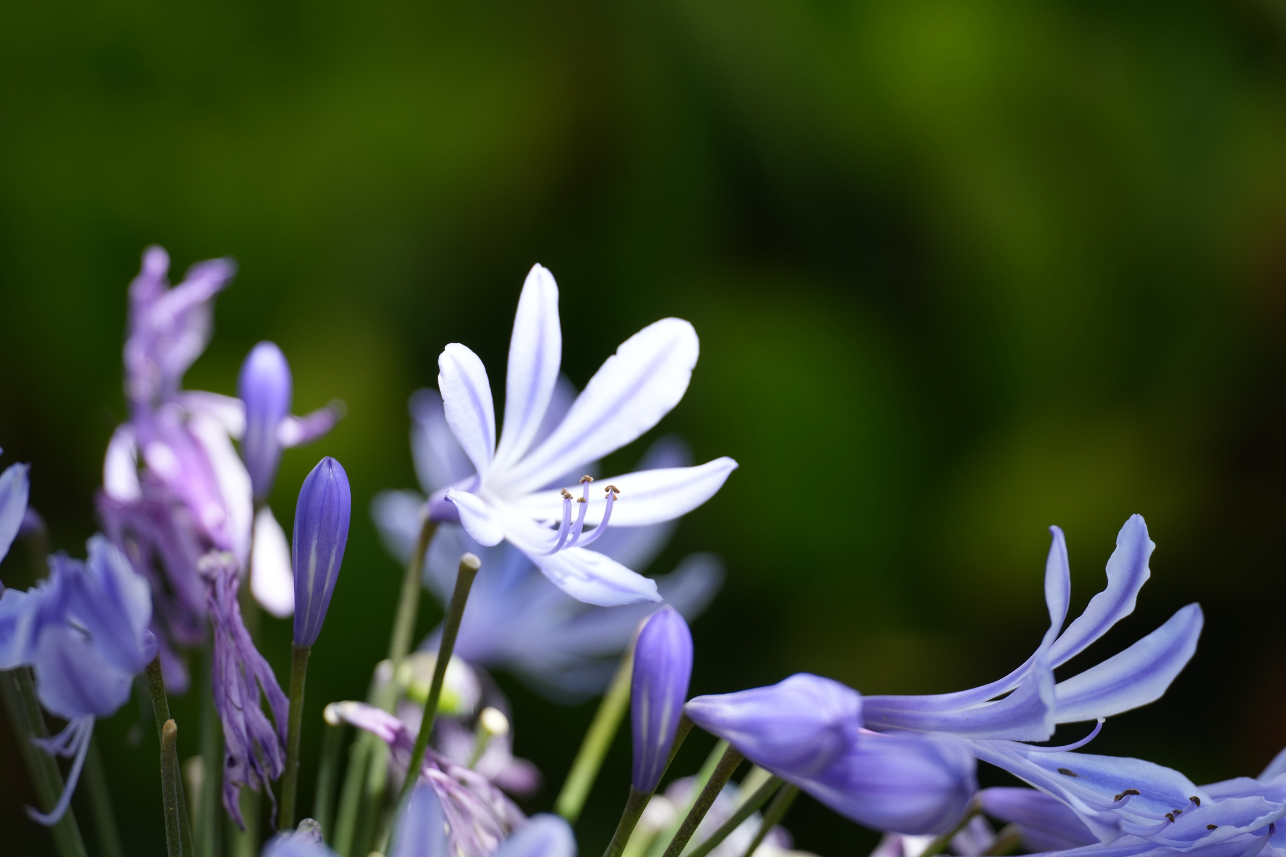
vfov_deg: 2.3
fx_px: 21432
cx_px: 643
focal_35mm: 600
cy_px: 428
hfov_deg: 3.4
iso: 640
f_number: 5.6
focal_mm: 600
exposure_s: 1/500
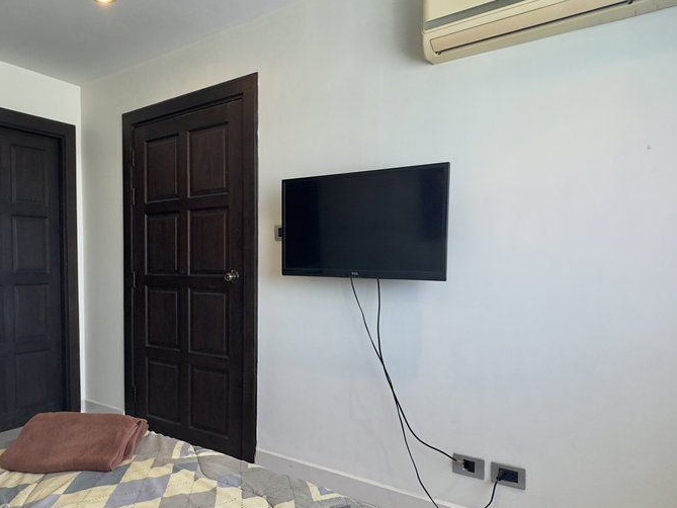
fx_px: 509
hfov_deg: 65.3
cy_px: 294
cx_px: 219
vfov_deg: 52.8
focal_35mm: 26
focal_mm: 2.22
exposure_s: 1/100
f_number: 2.2
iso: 160
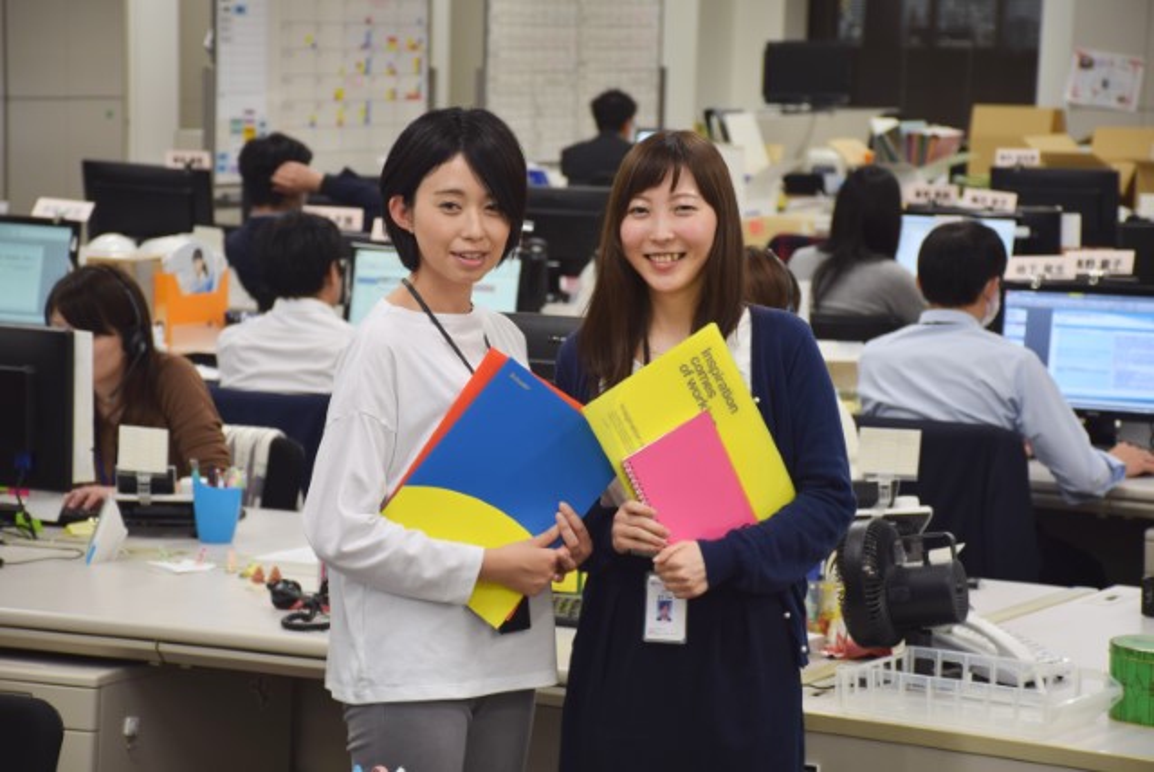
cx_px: 577
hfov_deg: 16.1
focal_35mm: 128
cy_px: 386
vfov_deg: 10.8
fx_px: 4091
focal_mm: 85
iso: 100
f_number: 5.3
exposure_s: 1/13
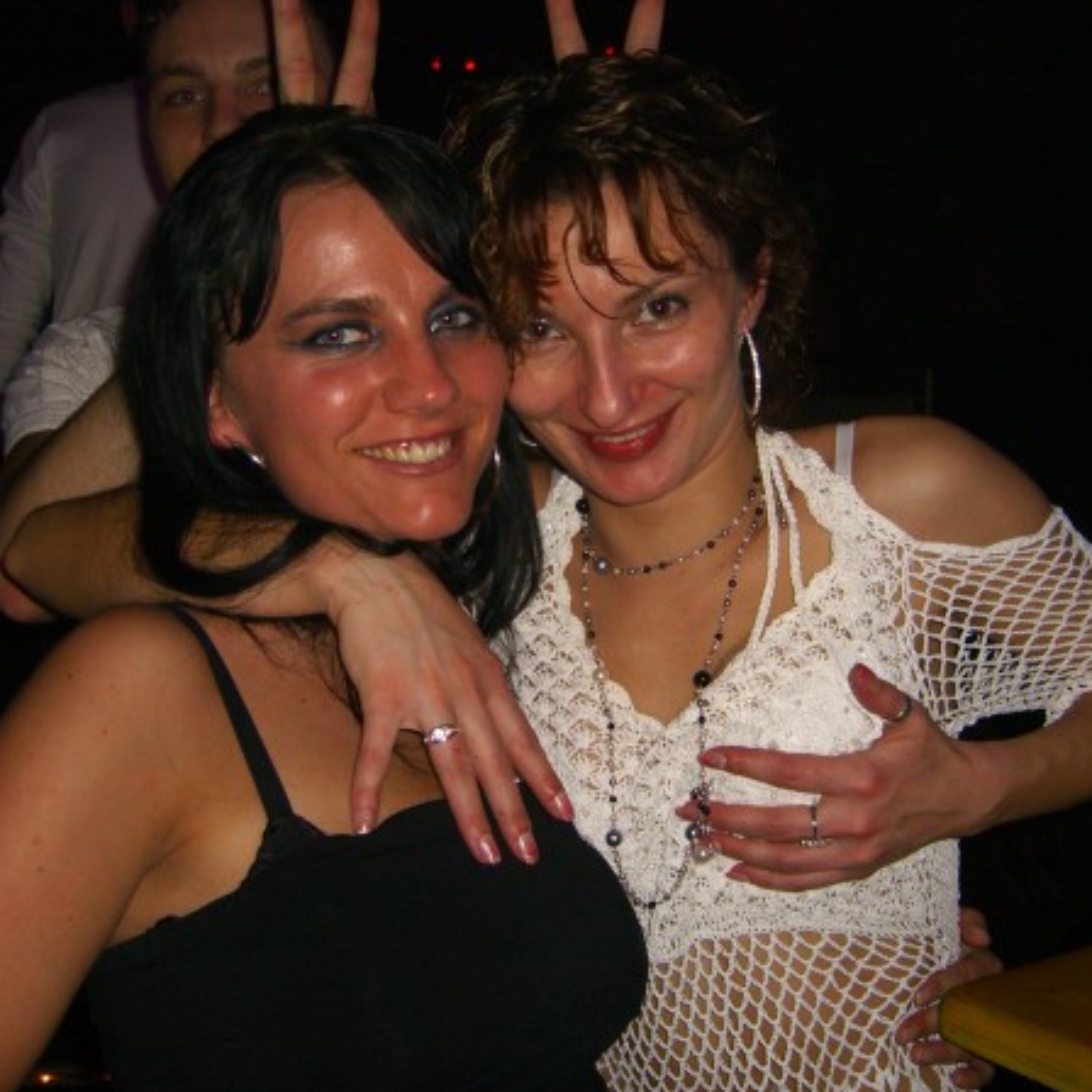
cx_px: 566
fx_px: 1606
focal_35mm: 45
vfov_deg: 37.6
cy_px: 546
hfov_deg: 37.5
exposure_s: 1/60
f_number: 2.8
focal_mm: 7.9
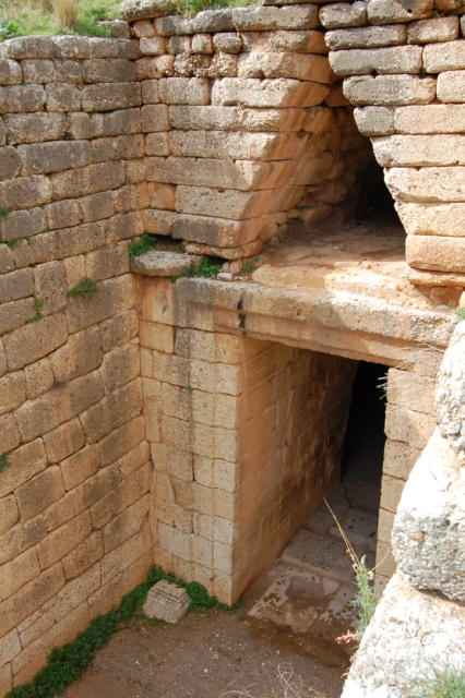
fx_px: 582
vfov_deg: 62.0
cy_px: 349
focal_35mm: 30
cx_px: 232
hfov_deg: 43.6
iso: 320
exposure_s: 1/250
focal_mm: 20
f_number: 10
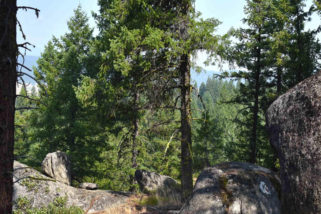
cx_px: 191
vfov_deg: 19.5
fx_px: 622
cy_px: 138
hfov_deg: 28.9
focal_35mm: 70
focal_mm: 31
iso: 100
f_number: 4.2
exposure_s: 1/500
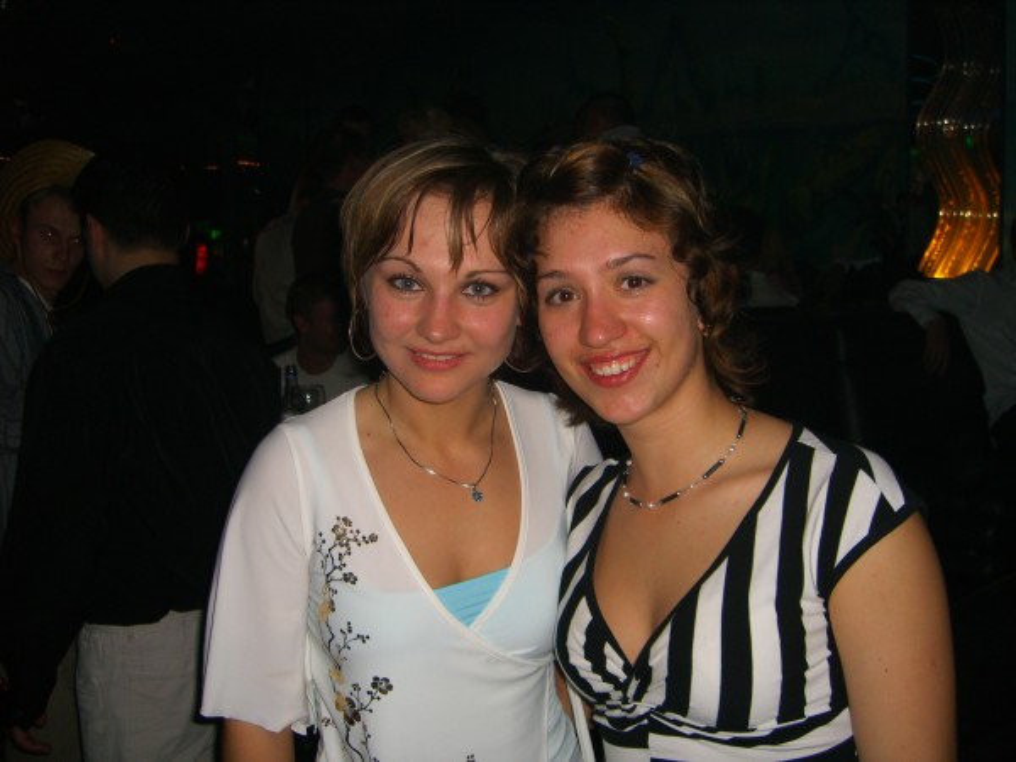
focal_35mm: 38
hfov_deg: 49.0
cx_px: 508
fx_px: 1115
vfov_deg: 37.7
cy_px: 381
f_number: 2.8
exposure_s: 1/60
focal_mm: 7.9
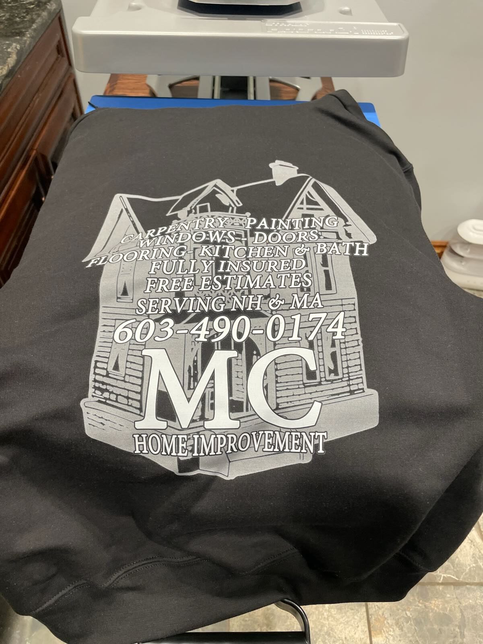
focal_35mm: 26
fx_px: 484
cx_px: 242
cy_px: 322
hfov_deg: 53.1
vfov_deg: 67.3
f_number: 1.6
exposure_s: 1/60
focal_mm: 4.2
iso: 125
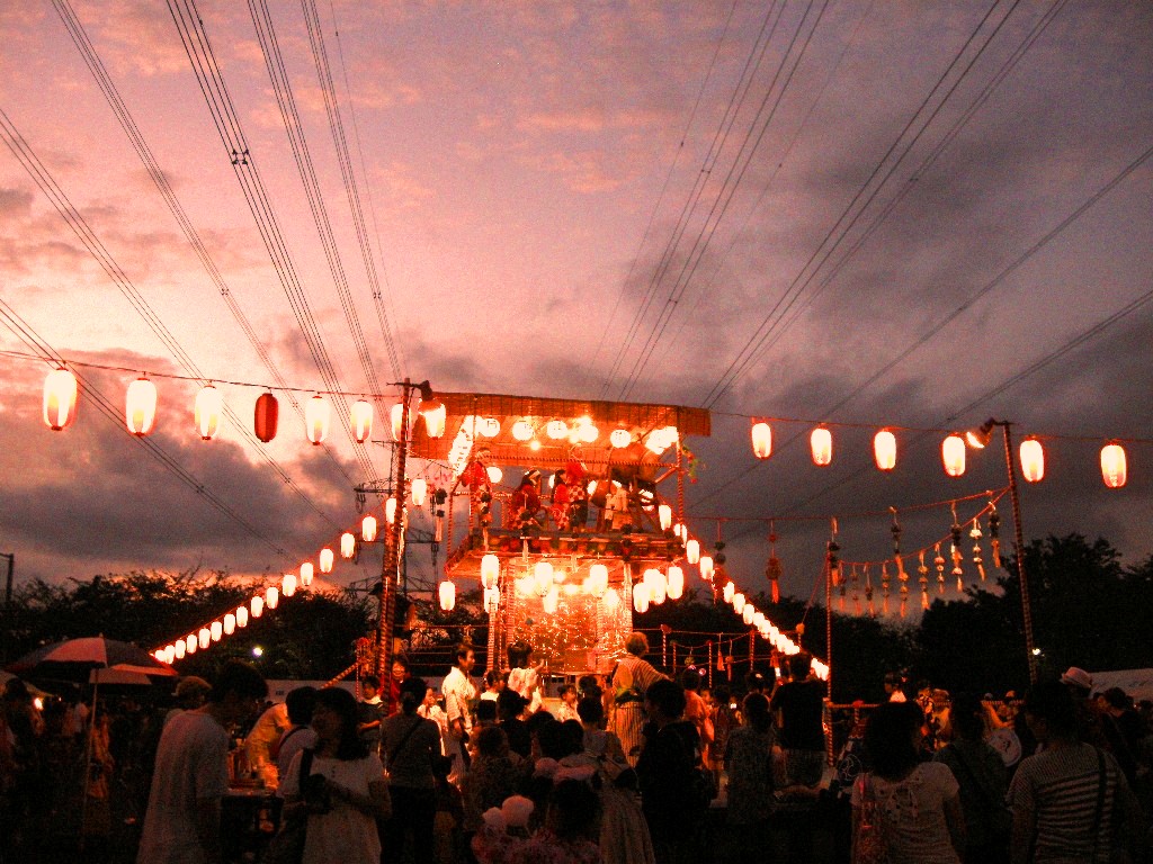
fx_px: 1166
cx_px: 576
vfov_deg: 40.7
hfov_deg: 52.6
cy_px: 432
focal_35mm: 35
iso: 400
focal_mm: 7.5
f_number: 2.7
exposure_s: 1/31.3
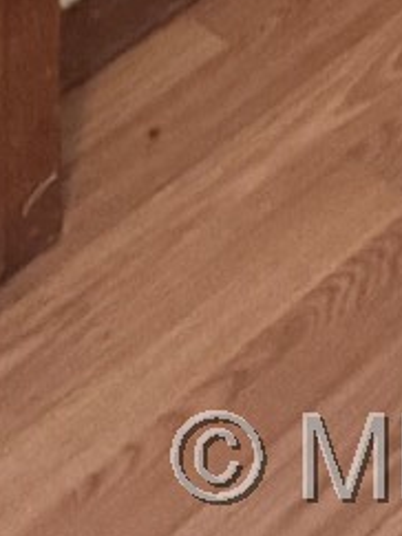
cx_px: 382
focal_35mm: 190
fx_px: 2945
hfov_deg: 7.8
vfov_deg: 7.6
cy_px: -1535
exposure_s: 1/60
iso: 800
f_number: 1.78
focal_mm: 6.76
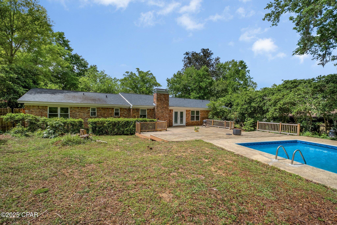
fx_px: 140
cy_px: 112
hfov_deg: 100.4
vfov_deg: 77.3
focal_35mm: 15
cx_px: 168
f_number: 8
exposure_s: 1/1800
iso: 400
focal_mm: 10
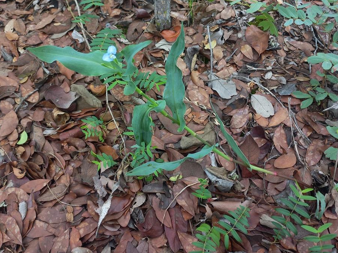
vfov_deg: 44.0
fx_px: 312
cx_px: 173
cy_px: 109
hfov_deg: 56.8
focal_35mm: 32
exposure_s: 1/100
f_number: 1.8
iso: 50
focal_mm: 4.6
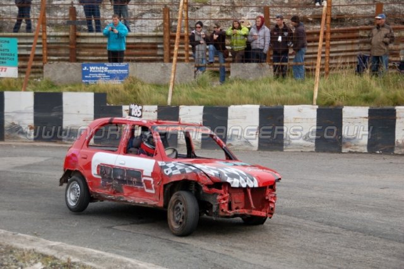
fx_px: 1094
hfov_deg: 20.9
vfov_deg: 14.0
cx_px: 202
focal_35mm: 98
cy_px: 134
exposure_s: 1/640
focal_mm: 65
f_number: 5.3
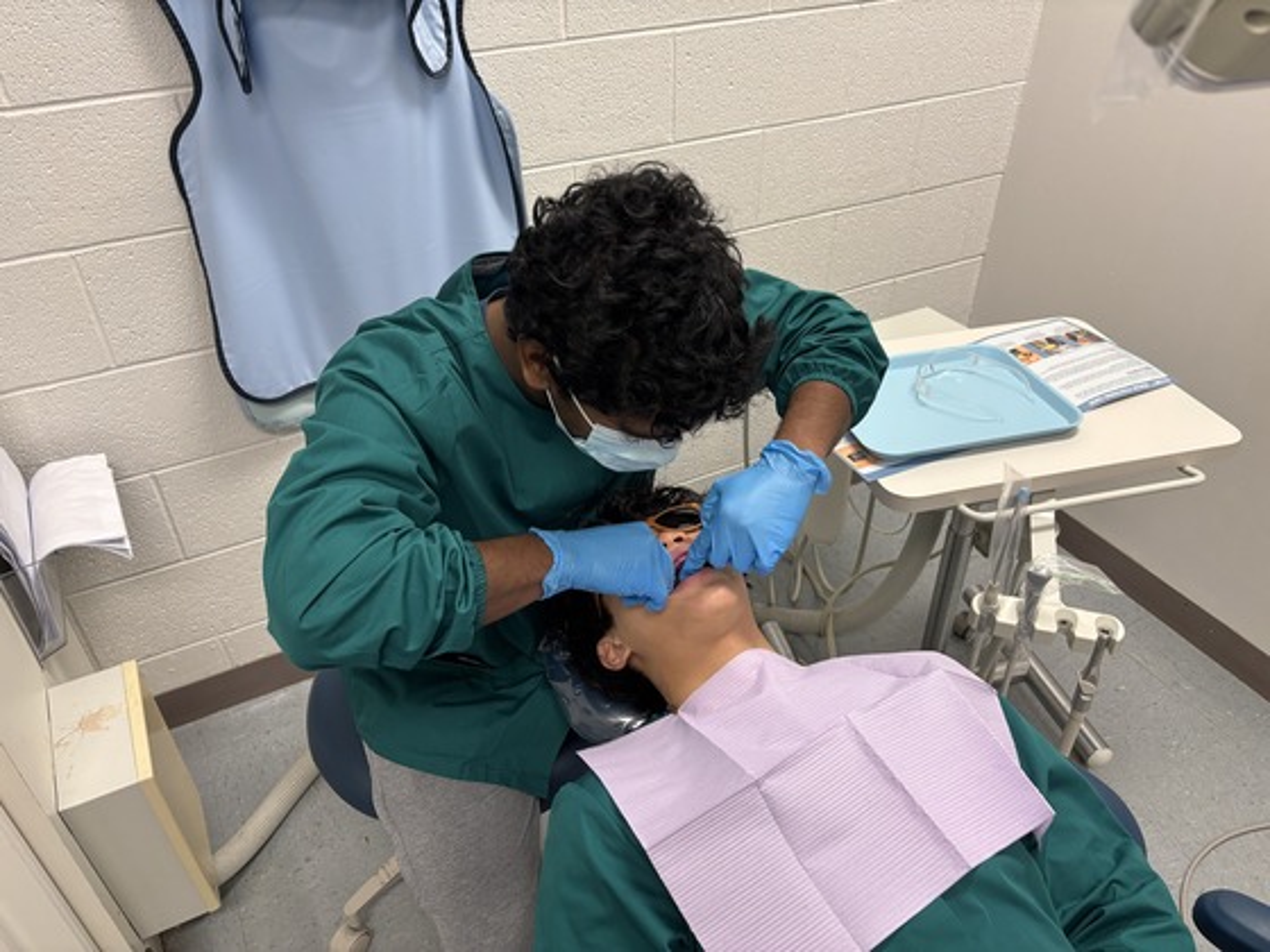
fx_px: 954
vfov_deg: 53.1
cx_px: 635
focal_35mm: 26
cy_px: 476
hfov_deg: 67.3
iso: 160
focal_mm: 5.96
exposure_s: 1/60
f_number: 1.6
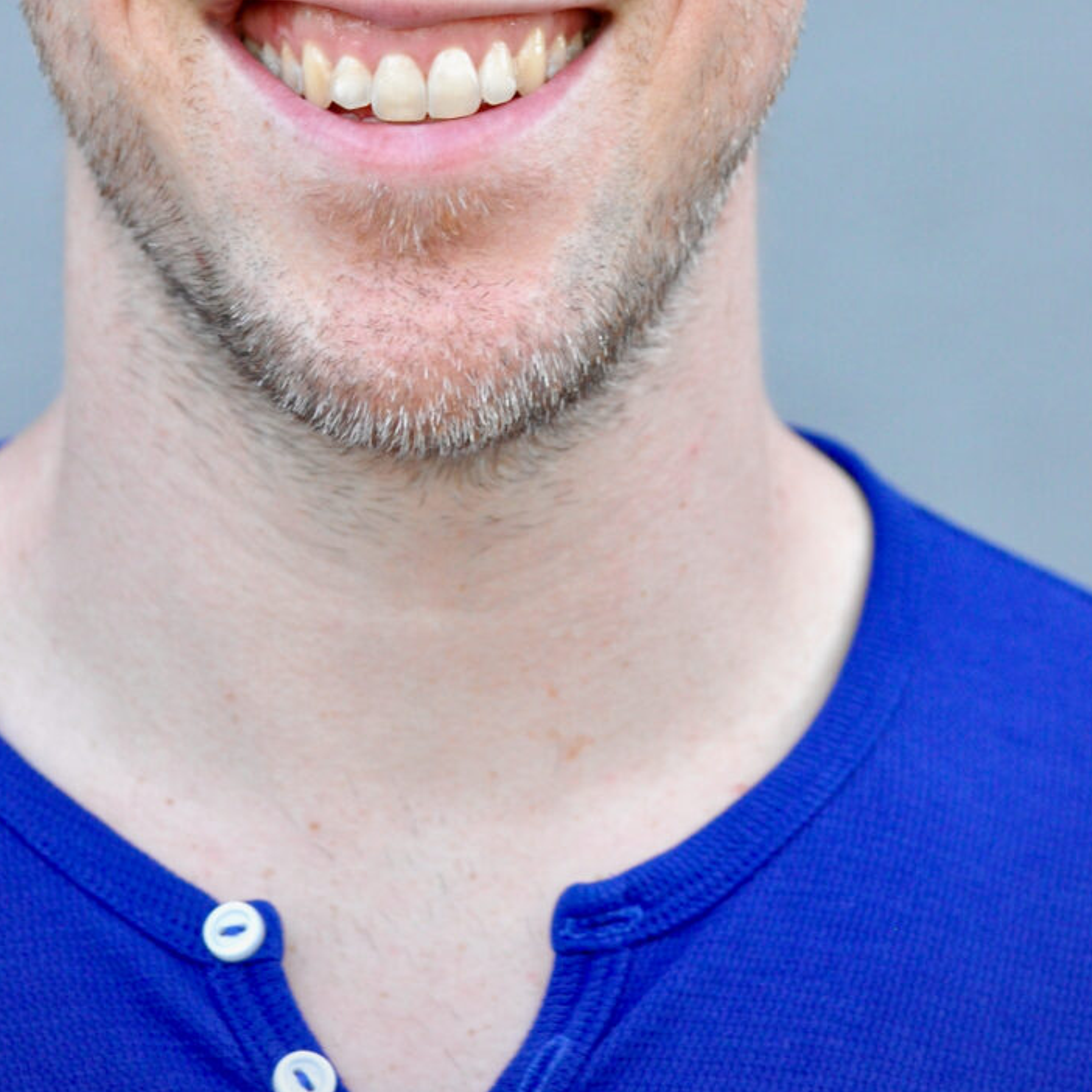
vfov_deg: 7.8
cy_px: -11
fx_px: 7995
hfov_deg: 7.8
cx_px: 597
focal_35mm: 224
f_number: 4.5
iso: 800
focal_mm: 82
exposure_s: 1/125
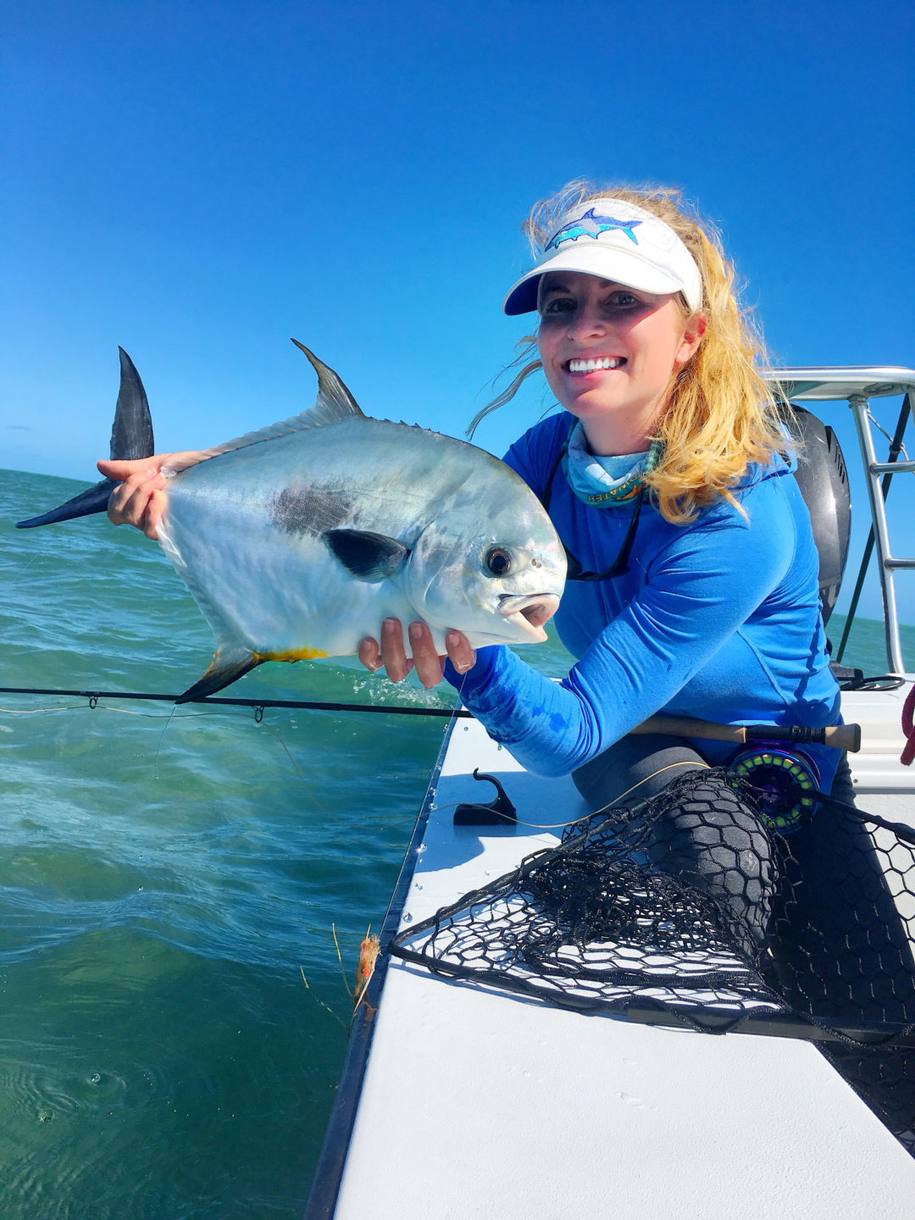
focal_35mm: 29
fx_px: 1022
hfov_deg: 48.2
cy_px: 610
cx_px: 458
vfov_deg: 61.7
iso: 25
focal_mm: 4.15
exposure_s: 1/2747
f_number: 2.2
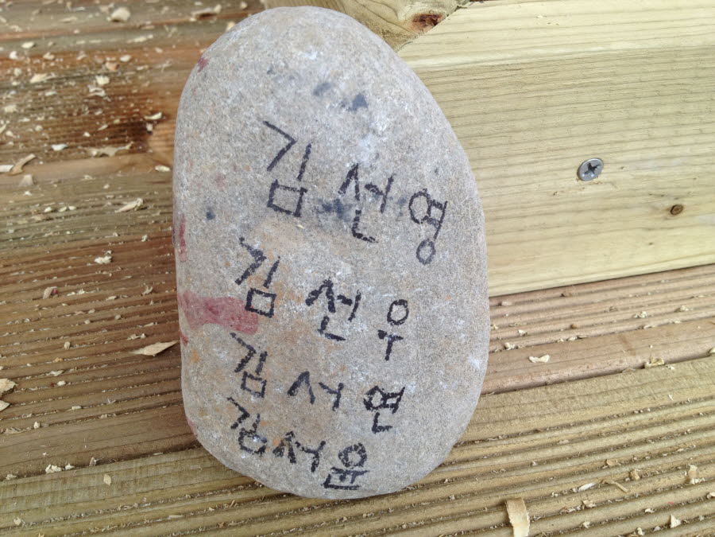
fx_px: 723
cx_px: 358
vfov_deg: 40.7
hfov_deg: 52.6
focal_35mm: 35
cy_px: 268
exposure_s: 1/166
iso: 64
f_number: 2.4
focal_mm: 4.28
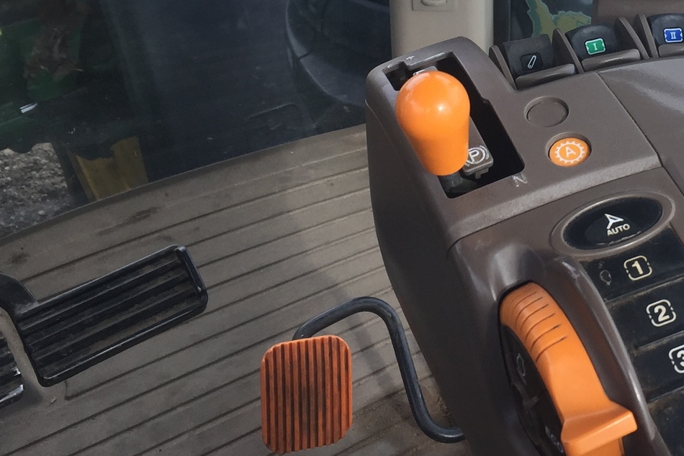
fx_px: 1235
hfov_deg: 29.8
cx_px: 603
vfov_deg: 20.3
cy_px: 12
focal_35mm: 65
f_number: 2.2
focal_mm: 4.15
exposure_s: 1/347
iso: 32
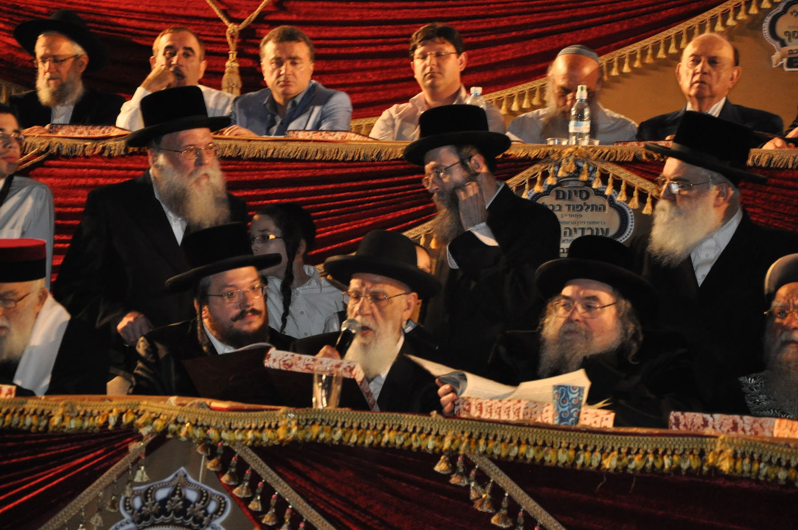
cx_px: 399
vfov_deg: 11.4
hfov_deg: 17.1
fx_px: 2656
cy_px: 265
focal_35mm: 120
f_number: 5.6
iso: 1600
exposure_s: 1/60
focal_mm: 80
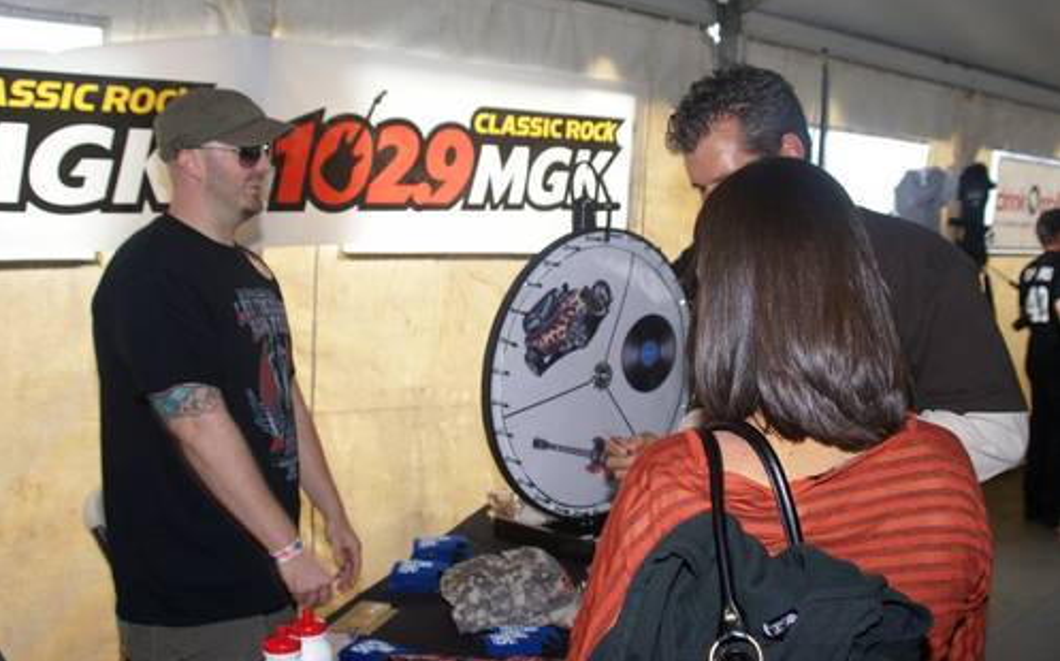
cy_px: 336
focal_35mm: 37
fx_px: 1068
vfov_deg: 34.4
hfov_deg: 52.8
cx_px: 529
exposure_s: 1/60
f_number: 5
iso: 200
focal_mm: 24
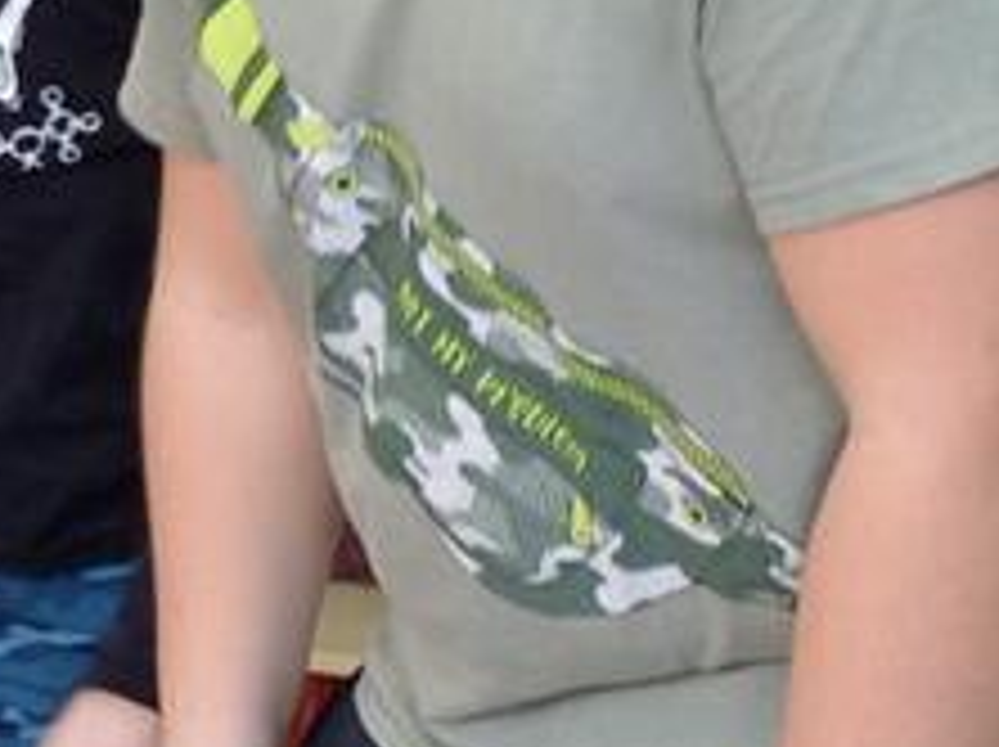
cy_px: -27
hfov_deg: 10.7
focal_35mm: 151
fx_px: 4353
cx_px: -1598
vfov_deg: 9.7
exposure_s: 1/50
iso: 160
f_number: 1.8
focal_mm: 4.65
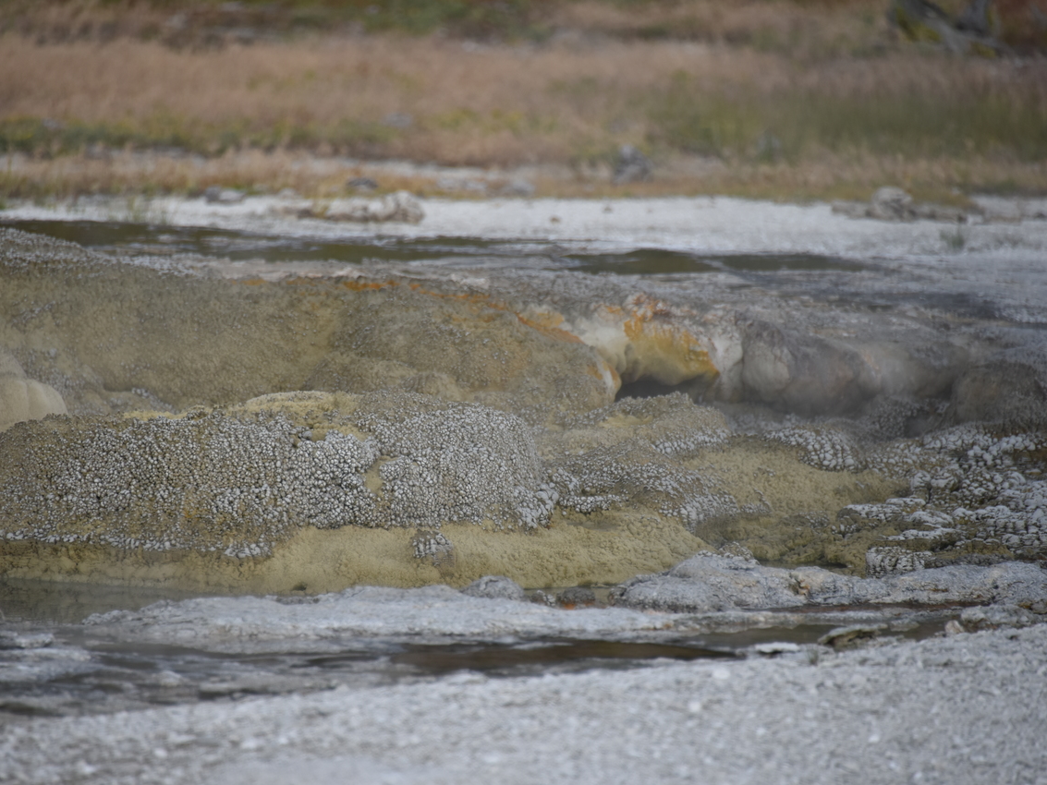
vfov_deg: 4.6
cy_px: 393
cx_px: 457
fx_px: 9861
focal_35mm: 326
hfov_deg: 6.1
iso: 560
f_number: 5.6
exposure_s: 1/640
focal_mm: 300
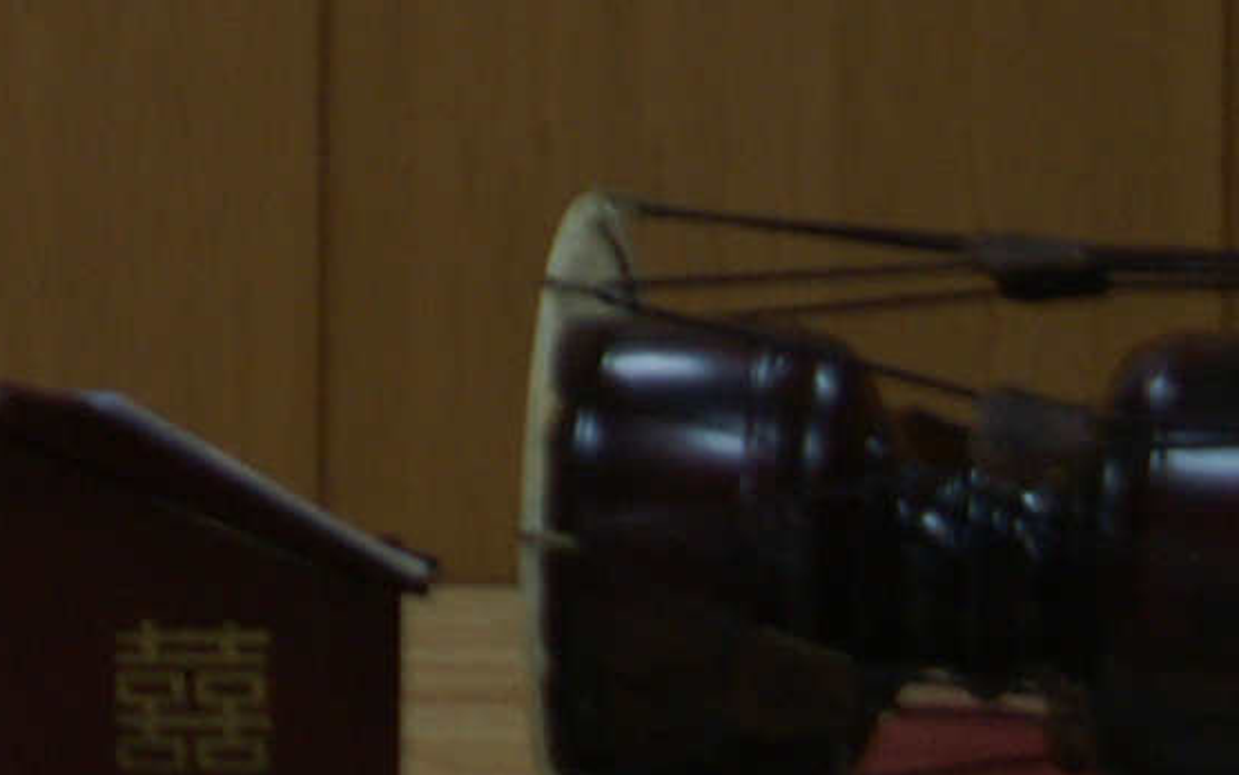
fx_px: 12558
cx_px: -1738
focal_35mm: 372
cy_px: -1323
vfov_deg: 3.5
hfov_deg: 5.5
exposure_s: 1/80
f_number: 5.6
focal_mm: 45
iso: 400
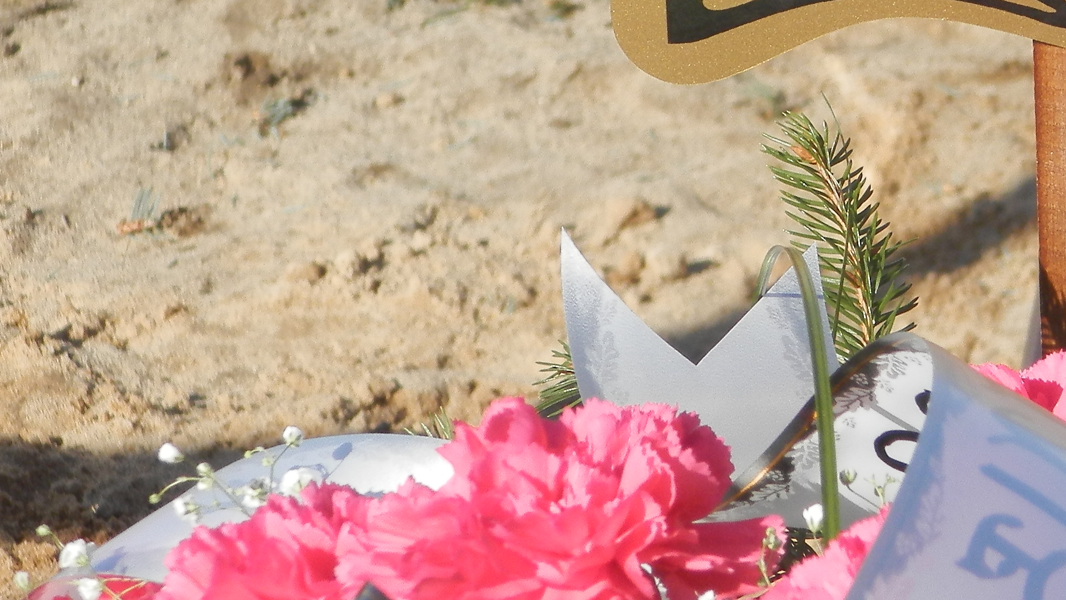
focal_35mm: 335
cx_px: 1166
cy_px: -229
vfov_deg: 3.6
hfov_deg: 6.4
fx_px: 9470
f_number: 4.7
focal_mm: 23.6
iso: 80
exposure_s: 1/400
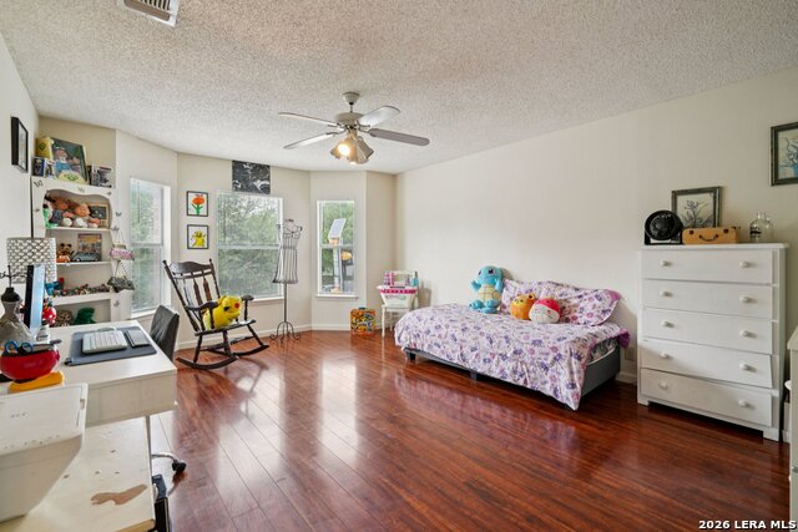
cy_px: 266
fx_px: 355
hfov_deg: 96.7
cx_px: 399
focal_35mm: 16
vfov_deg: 73.8
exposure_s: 1/20
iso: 400
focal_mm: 16
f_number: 8
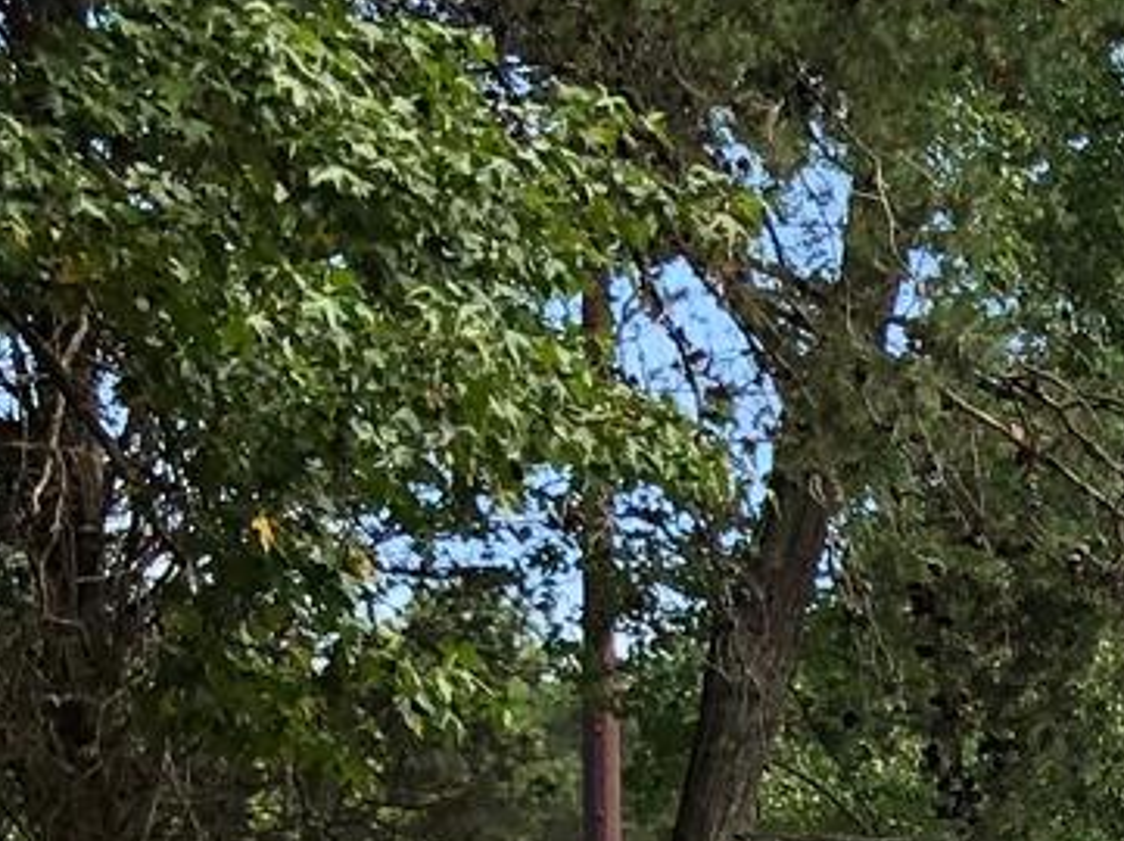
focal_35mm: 159
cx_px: 2569
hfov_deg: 10.8
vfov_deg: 8.7
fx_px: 5158
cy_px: 1779
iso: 20
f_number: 1.8
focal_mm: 3.99
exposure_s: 1/369
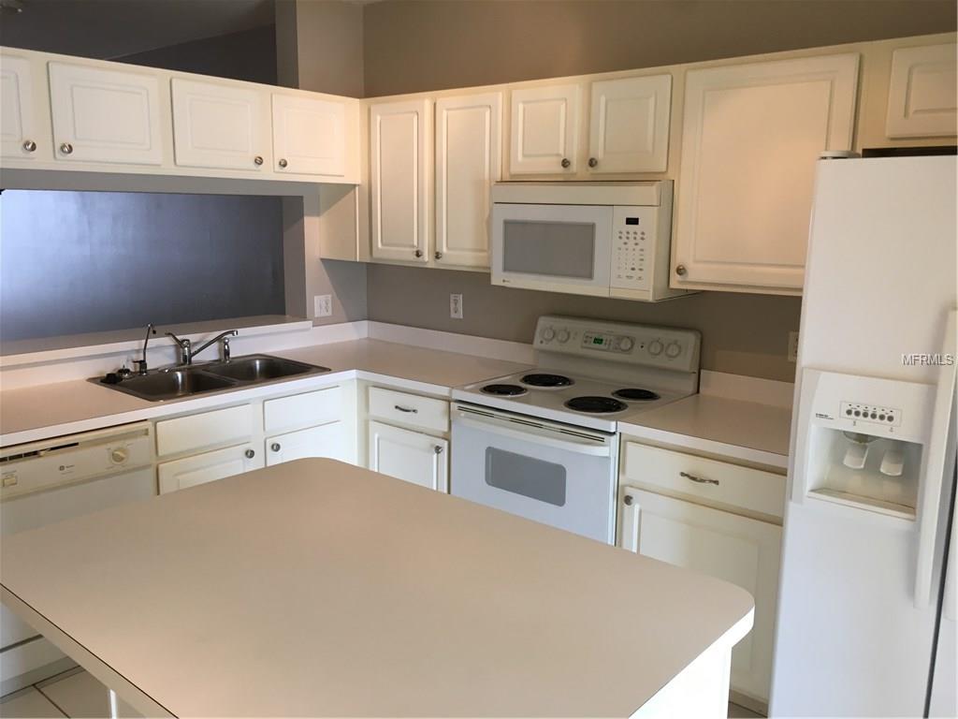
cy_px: 360
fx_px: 803
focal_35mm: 29
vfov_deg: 48.2
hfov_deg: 61.7
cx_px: 479
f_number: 2.2
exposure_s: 1/30
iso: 50
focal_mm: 4.15
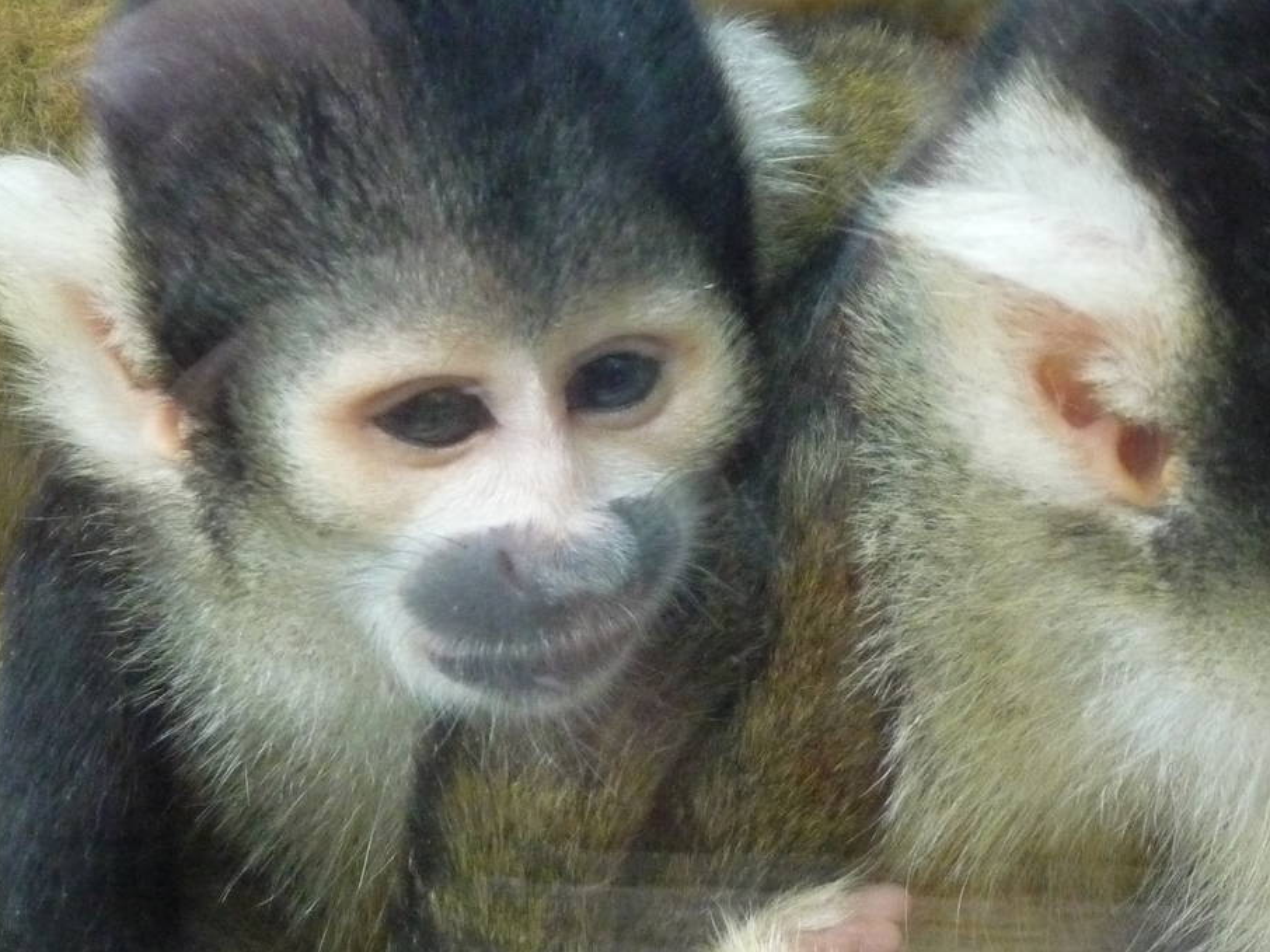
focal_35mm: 136
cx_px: 1002
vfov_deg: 10.9
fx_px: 4988
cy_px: 527
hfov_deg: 14.4
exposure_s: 1/160
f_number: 4.6
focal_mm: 13.1
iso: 800
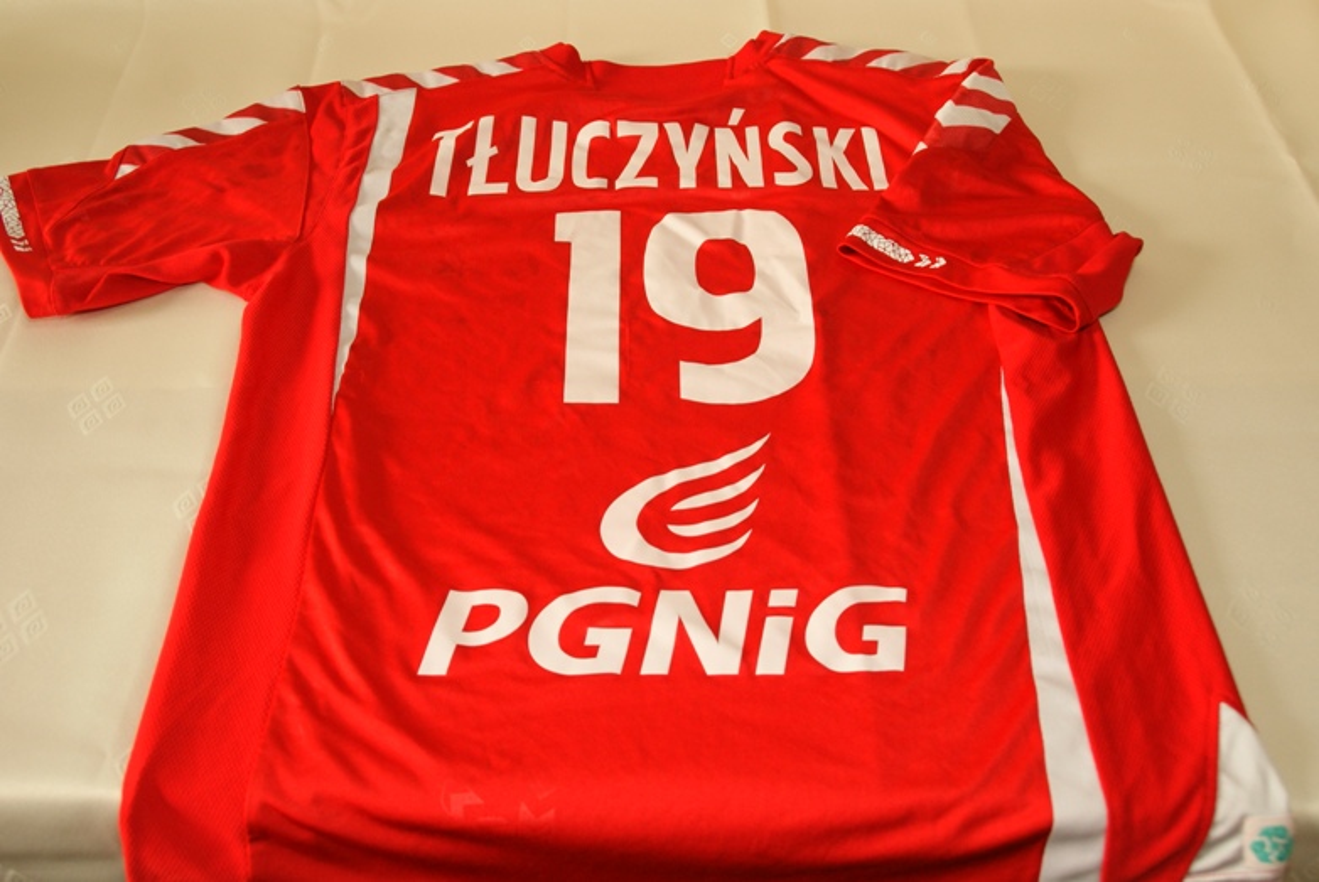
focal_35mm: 39
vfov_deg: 34.3
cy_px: 441
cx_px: 660
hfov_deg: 49.5
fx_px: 1430
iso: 400
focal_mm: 26
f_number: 5.6
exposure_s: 1/60
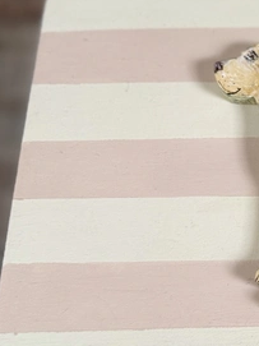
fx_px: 779
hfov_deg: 17.0
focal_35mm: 78
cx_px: 396
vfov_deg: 25.0
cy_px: 160
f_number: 1.78
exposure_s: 1/121
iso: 80
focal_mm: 6.76
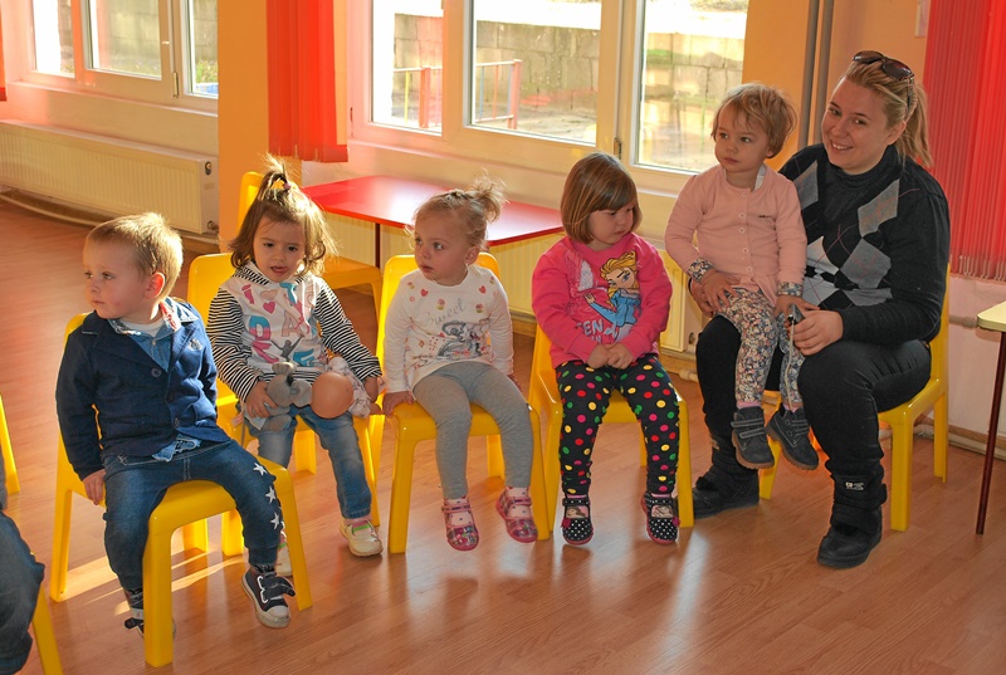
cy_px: 338
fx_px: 1344
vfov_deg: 28.2
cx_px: 503
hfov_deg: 41.0
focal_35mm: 48
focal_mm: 32
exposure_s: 1/60
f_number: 5.6
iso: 200
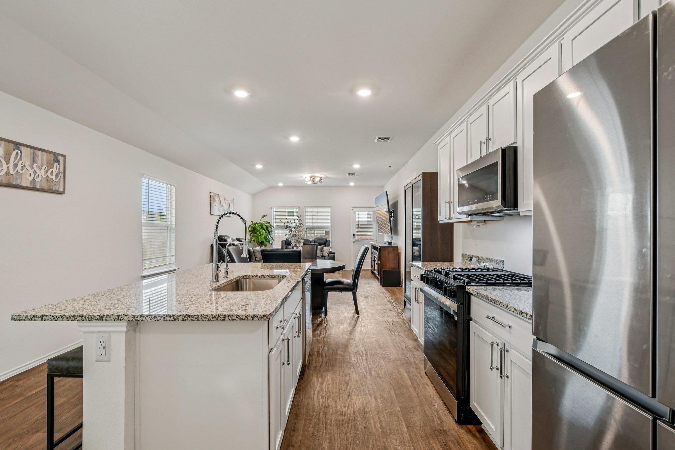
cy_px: 225
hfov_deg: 100.4
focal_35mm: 15
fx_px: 281
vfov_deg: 77.3
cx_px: 338
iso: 400
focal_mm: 10
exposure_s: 1/15
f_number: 8
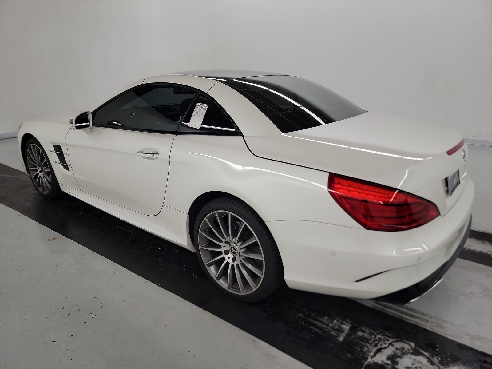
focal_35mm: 24
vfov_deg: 56.8
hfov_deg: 71.6
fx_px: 341
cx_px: 246
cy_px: 184
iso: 153
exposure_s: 1/59
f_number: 1.8
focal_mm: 6.7
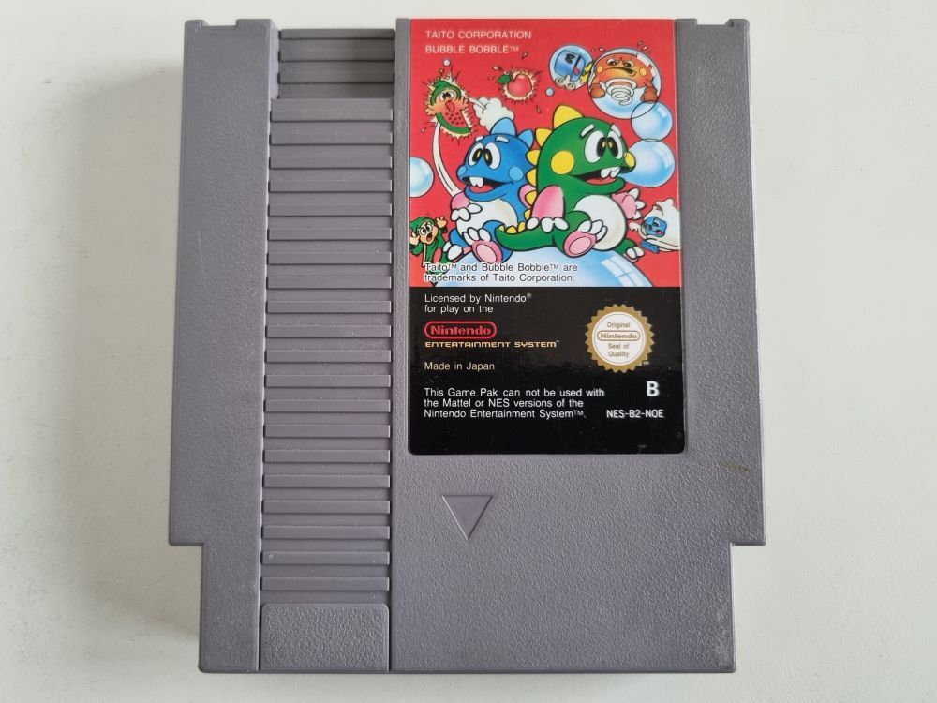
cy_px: 352
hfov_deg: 67.3
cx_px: 468
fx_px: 704
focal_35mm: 26
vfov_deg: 53.1
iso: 640
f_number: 1.8
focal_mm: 5.4
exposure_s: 1/33
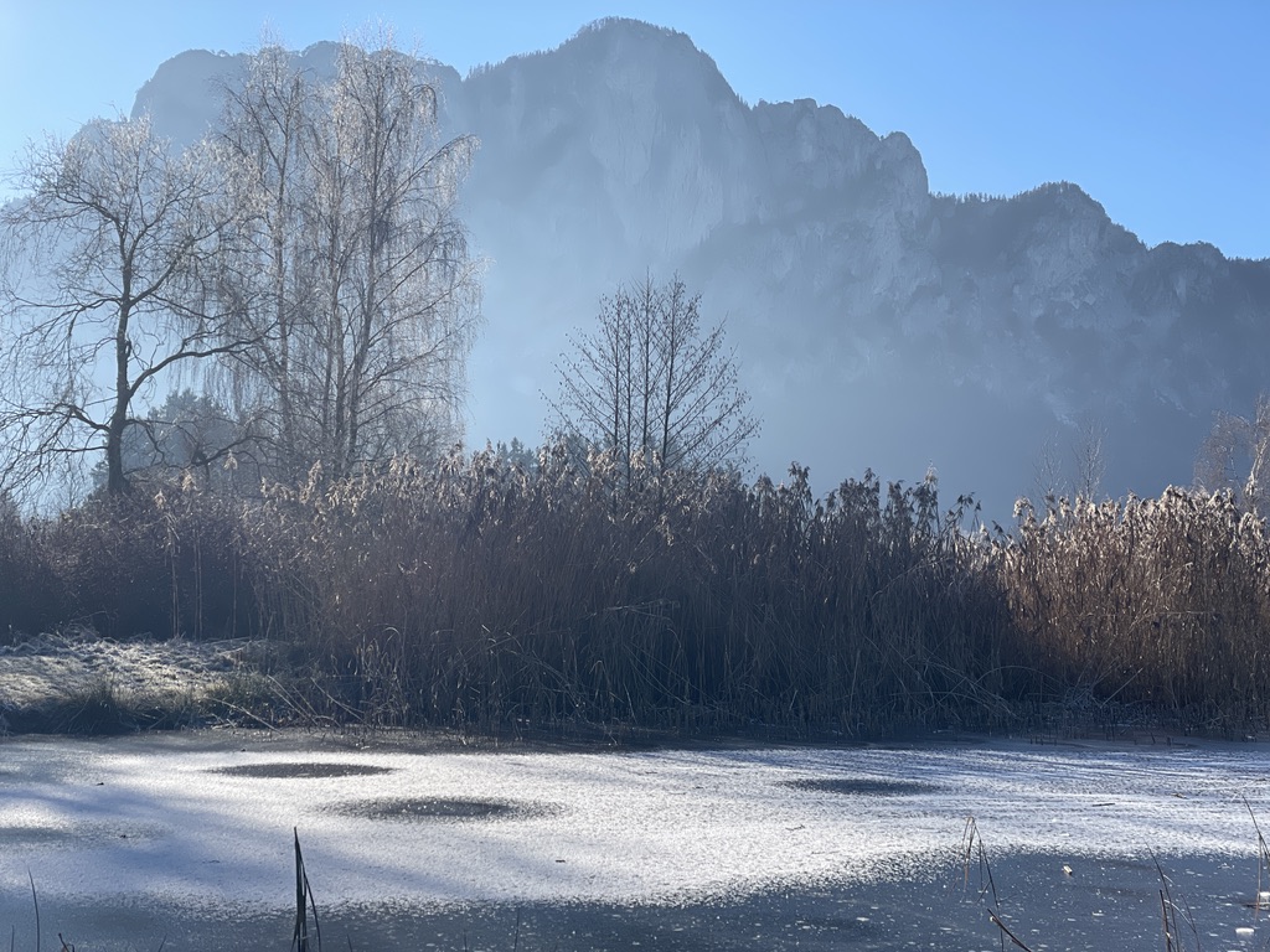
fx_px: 1908
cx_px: 635
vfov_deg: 28.0
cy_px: 476
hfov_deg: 36.8
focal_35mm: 52
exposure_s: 1/1597
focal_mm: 6
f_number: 2
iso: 32
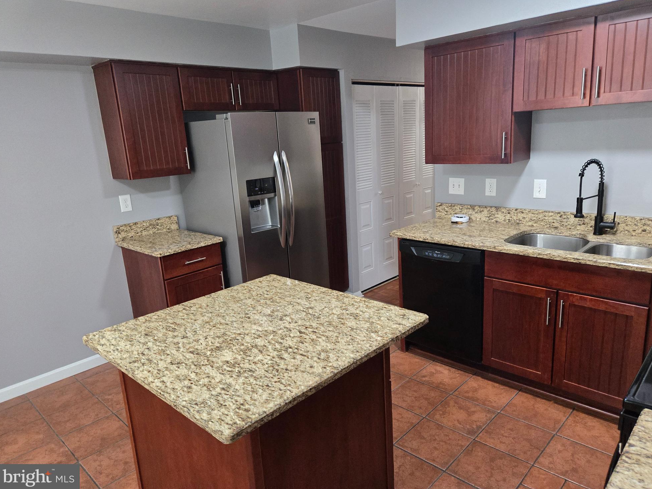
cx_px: 337
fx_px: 452
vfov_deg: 56.8
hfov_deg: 71.6
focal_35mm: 24
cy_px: 236
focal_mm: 5.4
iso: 800
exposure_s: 1/120
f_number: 1.8
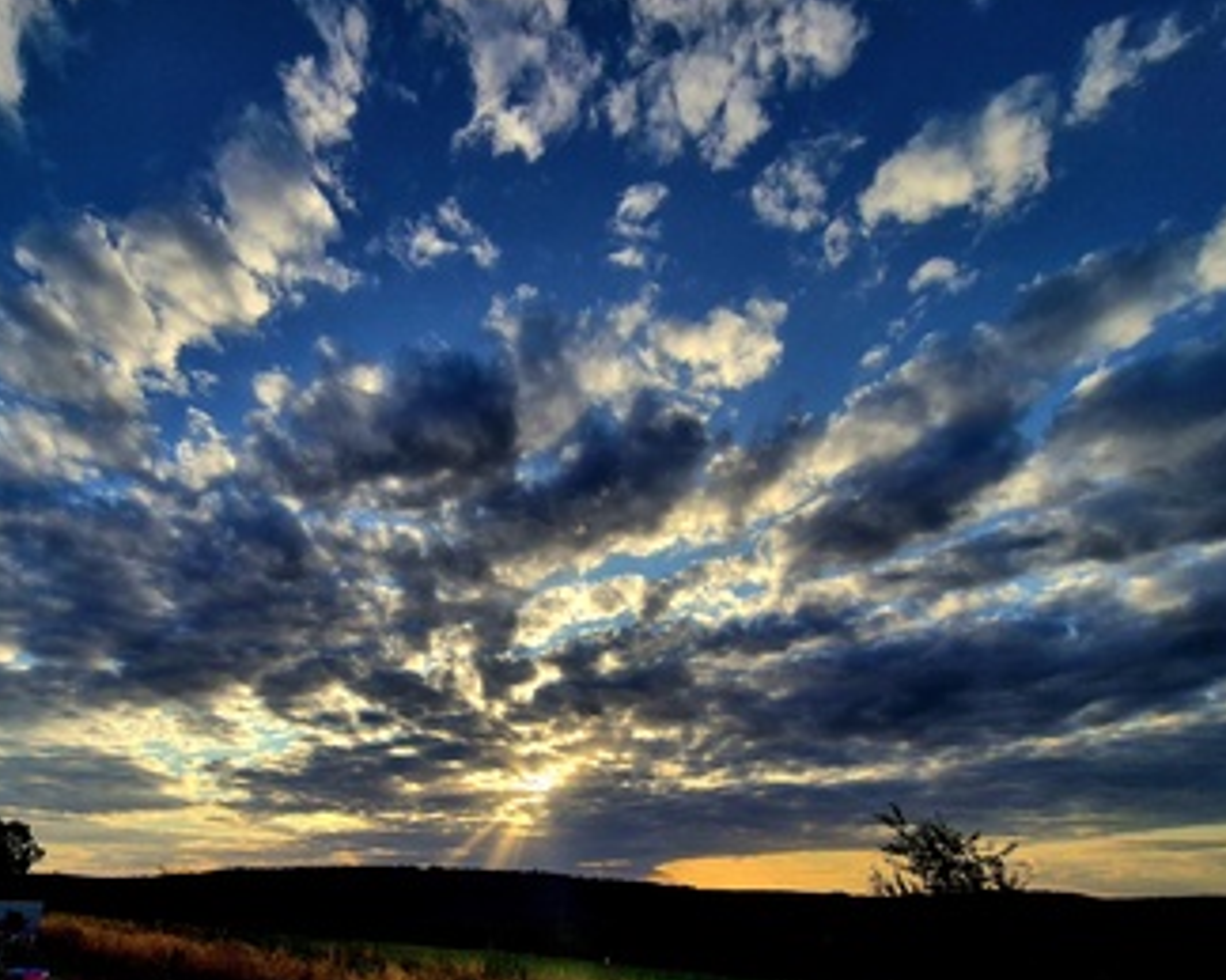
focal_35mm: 18
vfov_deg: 72.1
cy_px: 634
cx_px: 477
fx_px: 653
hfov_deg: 85.1
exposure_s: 1/10000
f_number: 2.2
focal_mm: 2.2
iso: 50
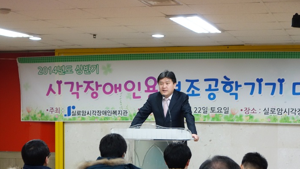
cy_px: 145
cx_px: 150
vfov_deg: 13.6
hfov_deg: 24.2
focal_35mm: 88
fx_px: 700
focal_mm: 20.19
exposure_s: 1/60
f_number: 3.5
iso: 800
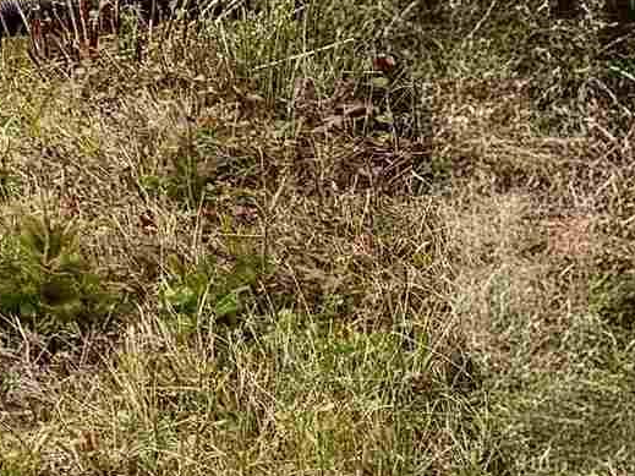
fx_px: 2824
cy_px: -744
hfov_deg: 10.0
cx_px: -1212
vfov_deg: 8.6
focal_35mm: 154
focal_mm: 5.96
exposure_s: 1/1550
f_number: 1.6
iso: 50
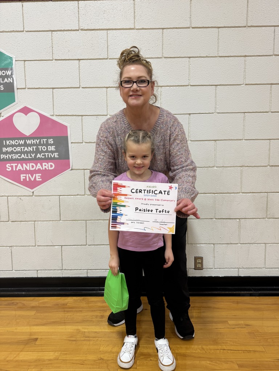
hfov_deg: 56.8
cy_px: 186
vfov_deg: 71.6
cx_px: 140
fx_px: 258
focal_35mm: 24
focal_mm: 6.76
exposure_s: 1/60
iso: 125
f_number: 1.78
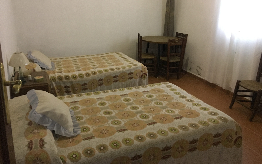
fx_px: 221
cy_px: 69
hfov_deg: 61.2
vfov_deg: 40.5
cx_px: 130
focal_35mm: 31
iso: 400
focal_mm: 4.15
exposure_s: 1/17
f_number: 2.2
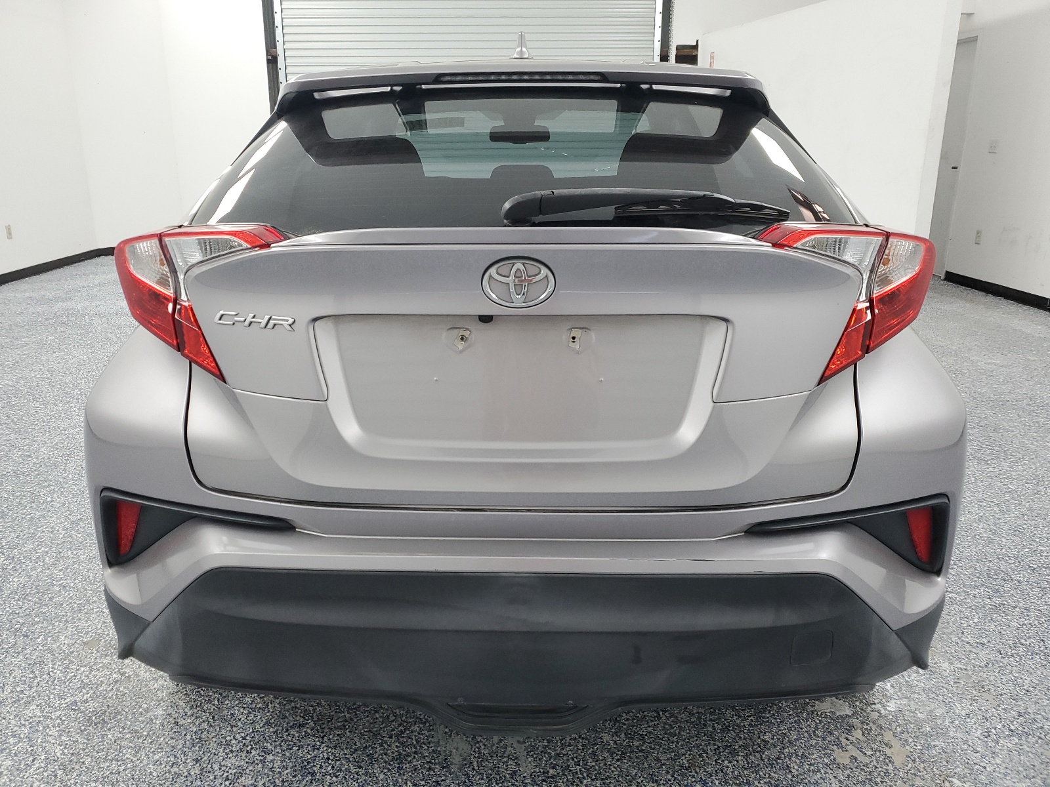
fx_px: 789
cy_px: 394
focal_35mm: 26
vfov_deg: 53.1
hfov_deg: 67.3
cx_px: 525
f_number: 1.5
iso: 101
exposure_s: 1/60.2
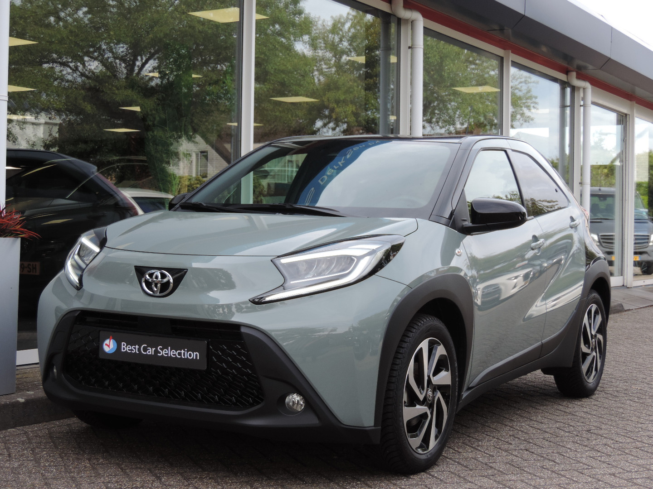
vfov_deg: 24.4
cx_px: 326
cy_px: 244
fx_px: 1132
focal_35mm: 60
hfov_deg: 32.2
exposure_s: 1/200
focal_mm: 10.7
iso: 80
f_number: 3.7
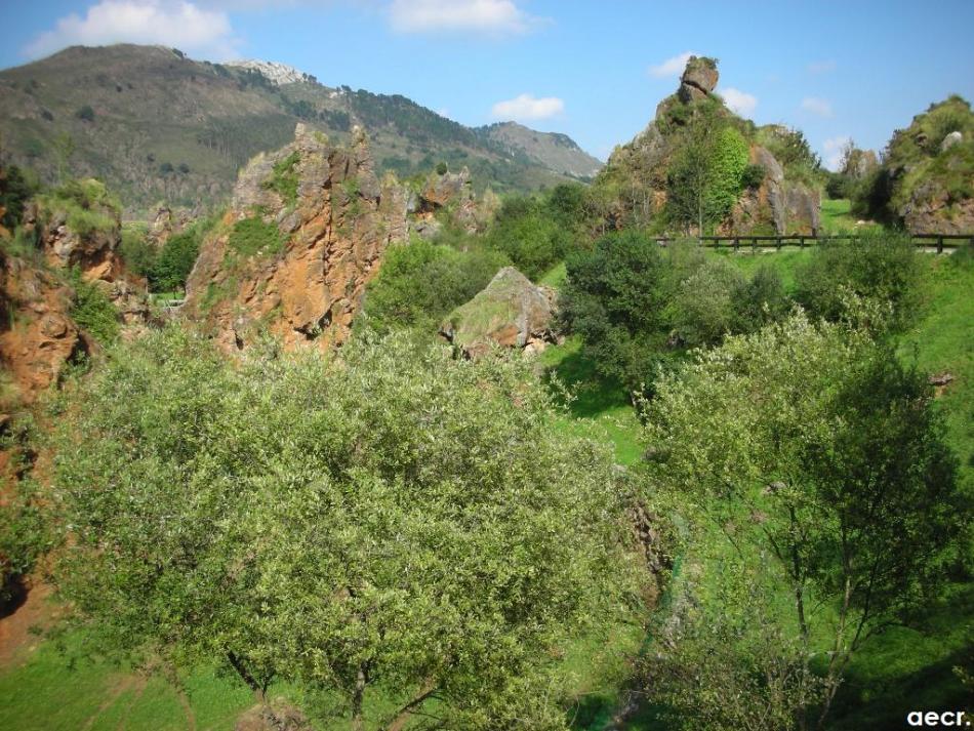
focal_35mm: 35
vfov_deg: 40.7
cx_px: 487
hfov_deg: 52.6
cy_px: 366
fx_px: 985
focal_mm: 5.8
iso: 50
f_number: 3
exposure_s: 1/451
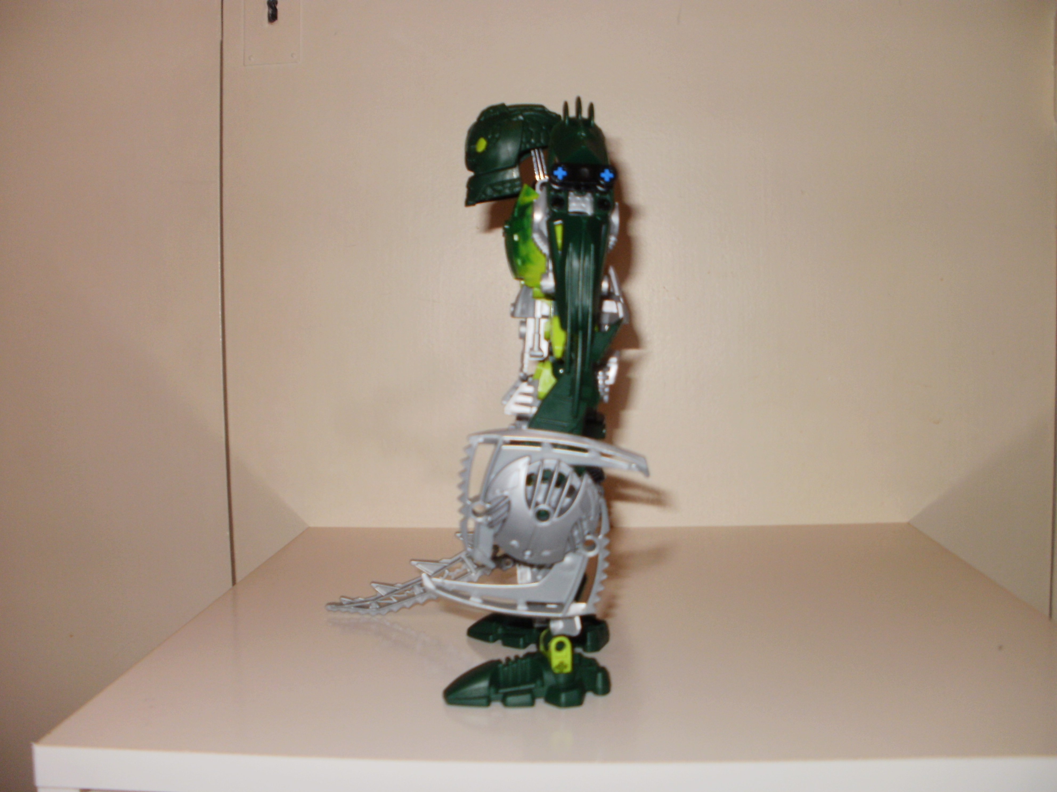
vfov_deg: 39.7
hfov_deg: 51.4
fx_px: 1099
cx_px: 528
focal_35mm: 36
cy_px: 396
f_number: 3.5
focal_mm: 6.3
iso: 125
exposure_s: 1/30
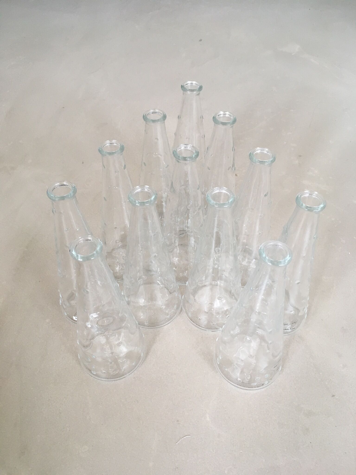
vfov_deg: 61.7
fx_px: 398
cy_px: 238
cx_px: 178
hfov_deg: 48.2
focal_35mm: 29
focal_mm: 4.15
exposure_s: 1/33
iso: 50
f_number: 2.2
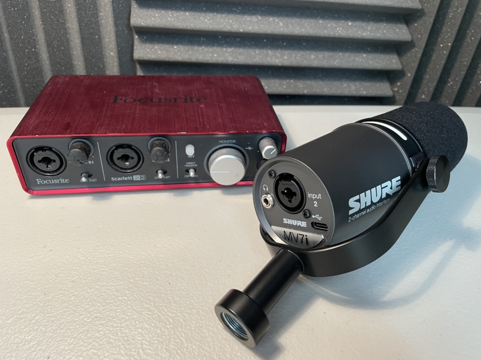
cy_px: 180
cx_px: 240
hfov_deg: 67.3
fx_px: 361
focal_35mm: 26
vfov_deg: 53.1
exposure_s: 1/50
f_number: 1.6
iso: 125
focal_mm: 4.2
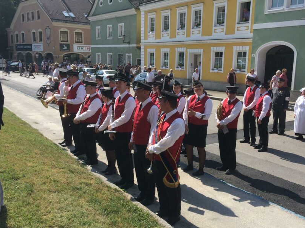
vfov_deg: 38.6
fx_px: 326
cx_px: 156
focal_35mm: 37
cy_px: 119
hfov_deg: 50.1
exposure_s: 1/1953
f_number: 2.2
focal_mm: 4.15
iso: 32
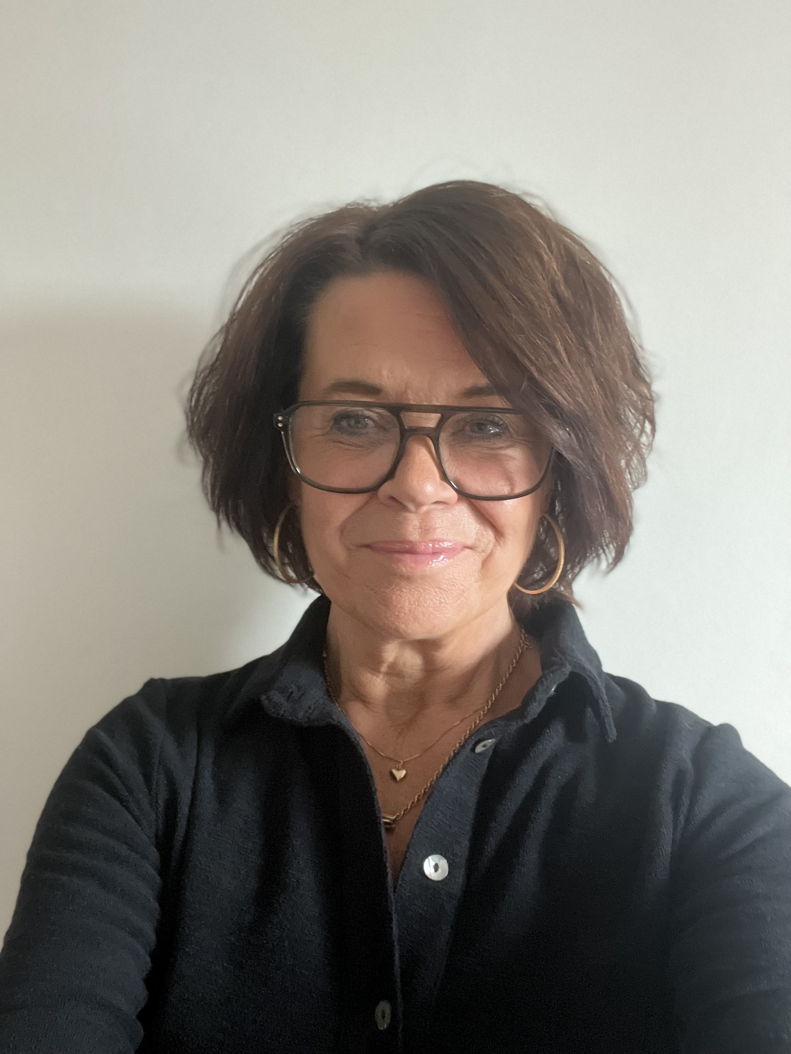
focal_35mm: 30
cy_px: 527
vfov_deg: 60.0
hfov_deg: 46.8
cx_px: 396
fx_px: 914
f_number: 2.2
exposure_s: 1/33
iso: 400
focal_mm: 2.71
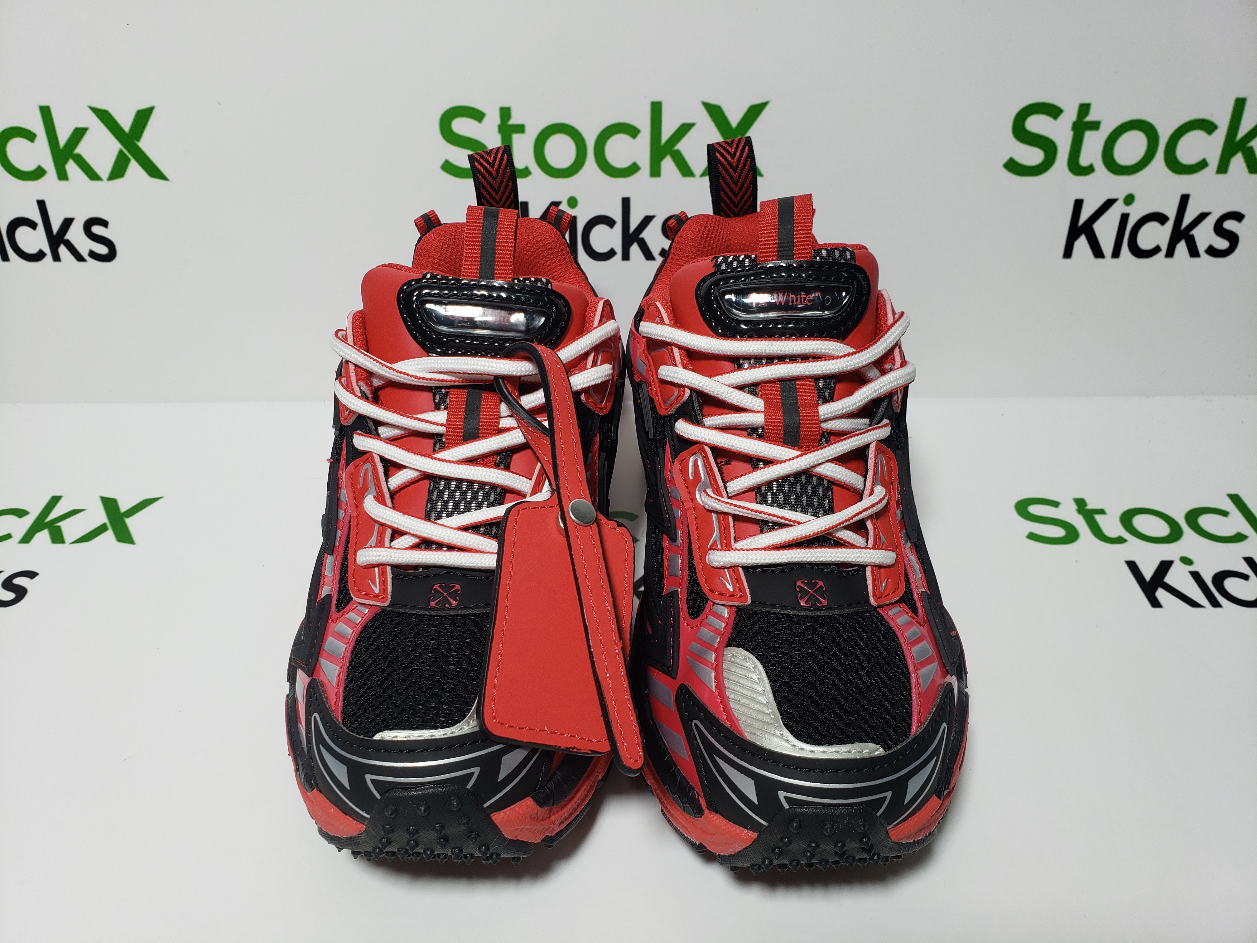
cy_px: 472
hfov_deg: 67.3
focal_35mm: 26
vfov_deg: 53.1
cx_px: 628
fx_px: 944
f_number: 2.4
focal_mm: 4.3
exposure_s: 1/222
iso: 50
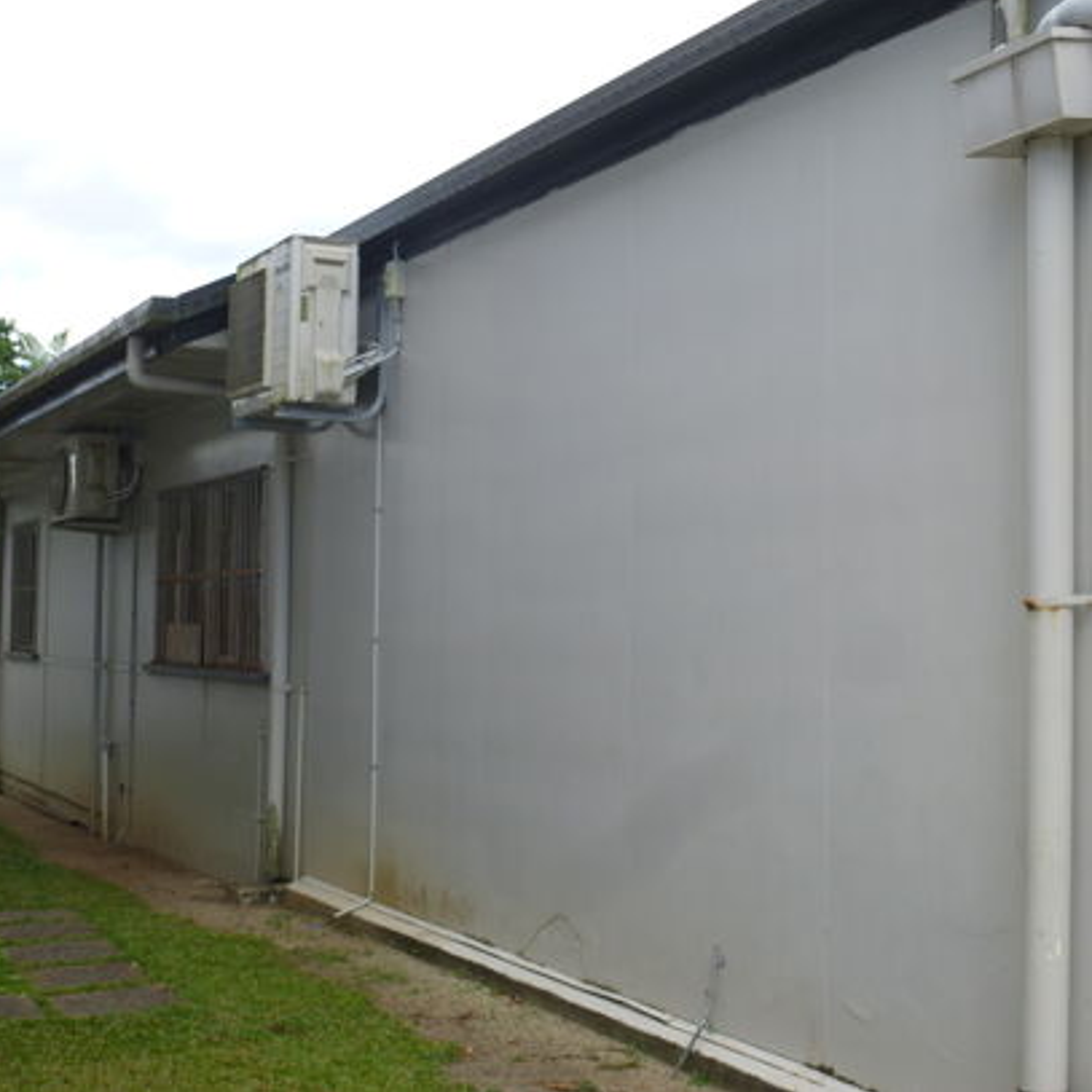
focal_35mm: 49
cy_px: 542
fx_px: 1749
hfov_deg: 34.7
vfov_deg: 34.7
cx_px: 588
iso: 100
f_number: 3.9
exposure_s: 1/320
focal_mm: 7.4
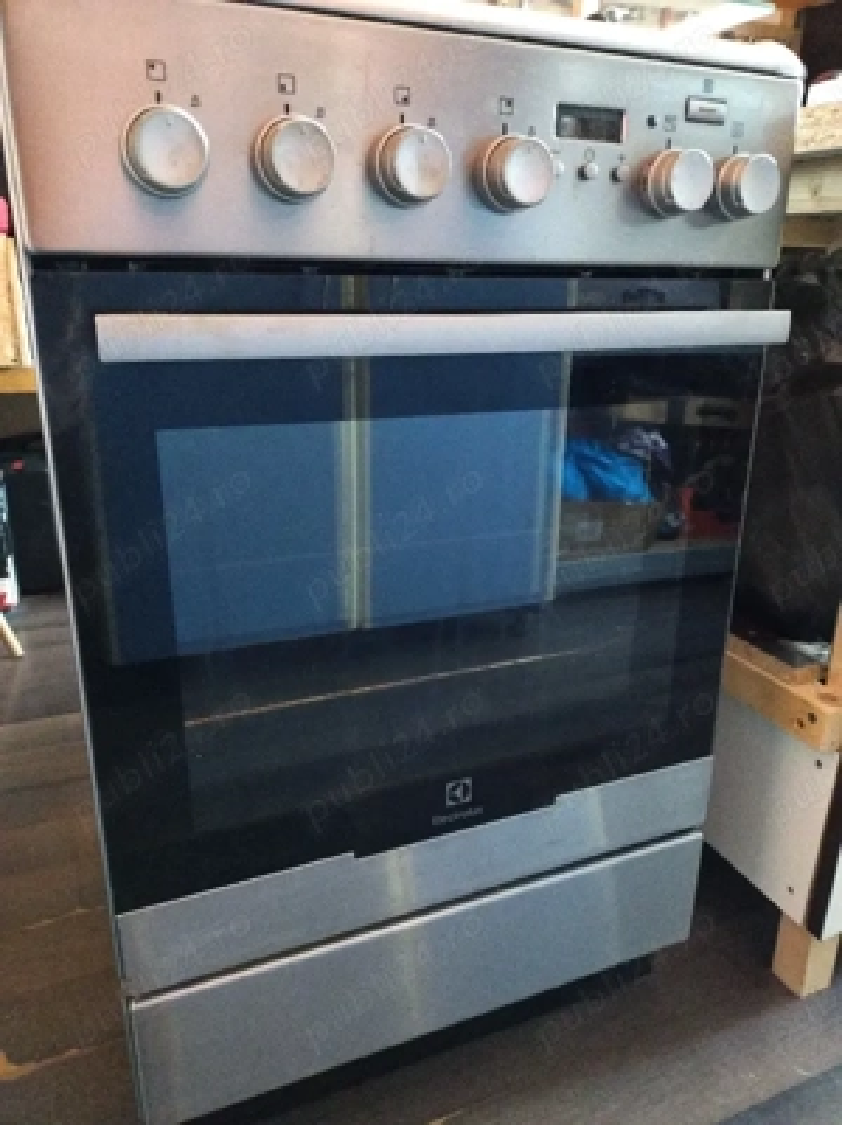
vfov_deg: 69.4
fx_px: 812
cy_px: 562
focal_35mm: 25
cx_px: 421
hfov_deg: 54.8
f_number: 1.7
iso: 6528
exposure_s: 1/14.3
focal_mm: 4.71
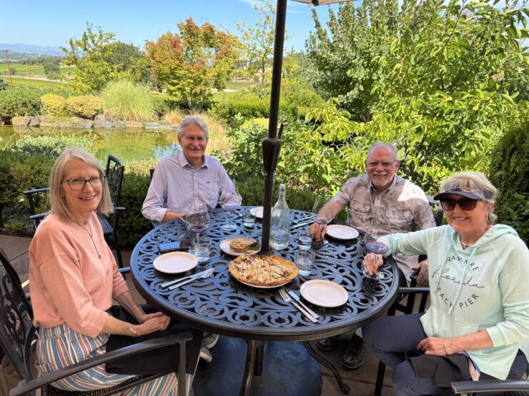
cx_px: 264
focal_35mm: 24
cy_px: 198
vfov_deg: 56.8
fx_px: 367
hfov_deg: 71.6
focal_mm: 6.76
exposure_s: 1/912
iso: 80
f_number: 1.78
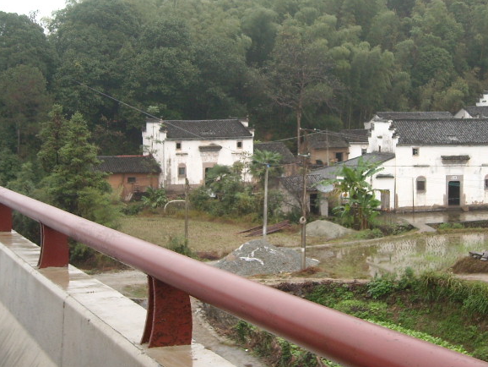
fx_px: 874
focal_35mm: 62
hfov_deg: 31.1
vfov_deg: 23.6
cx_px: 292
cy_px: 140
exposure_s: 1/60
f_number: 2.8
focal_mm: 5.7
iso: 77
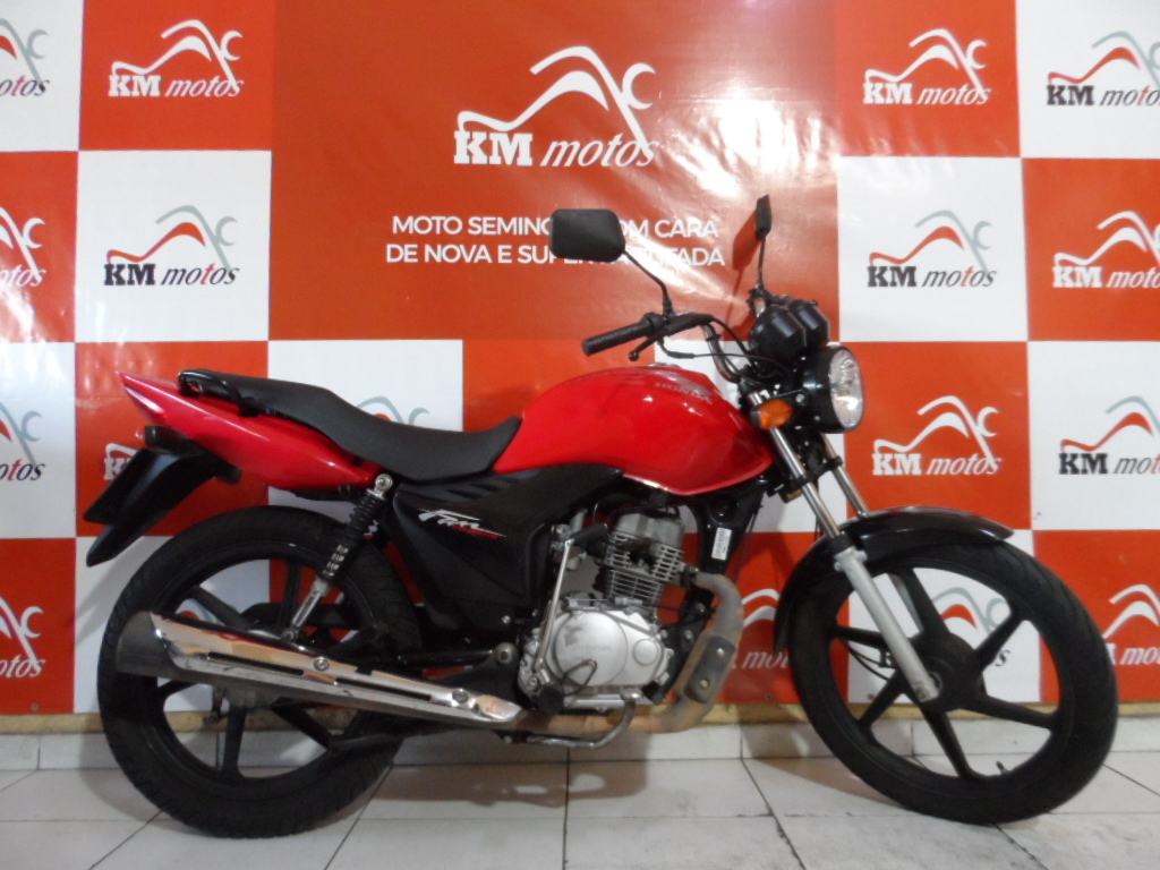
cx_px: 580
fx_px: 804
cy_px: 435
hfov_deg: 71.6
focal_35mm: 24
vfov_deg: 56.8
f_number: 3.2
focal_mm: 4
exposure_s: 1/30
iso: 400
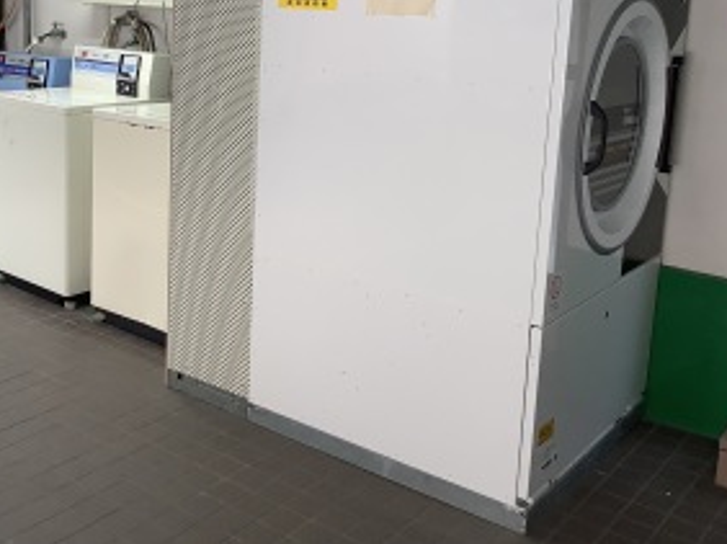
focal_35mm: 44
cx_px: 240
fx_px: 923
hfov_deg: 42.4
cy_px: 160
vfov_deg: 32.4
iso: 64
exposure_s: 1/60
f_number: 2.4
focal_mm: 3.3
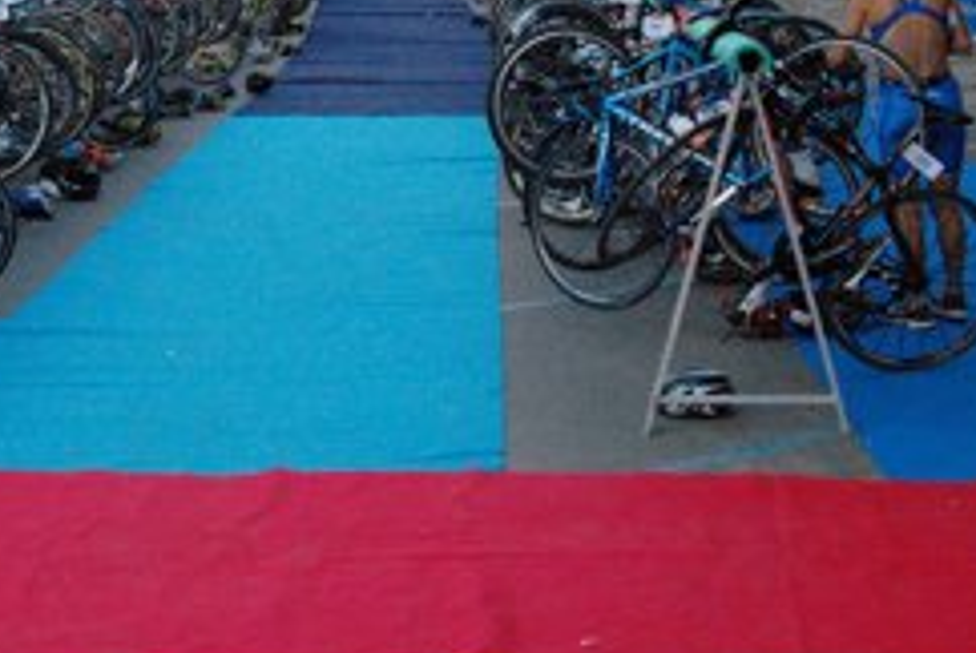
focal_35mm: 94
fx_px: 2551
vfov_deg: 14.5
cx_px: 290
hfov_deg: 21.5
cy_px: 145
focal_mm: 38
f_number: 13
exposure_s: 1/640
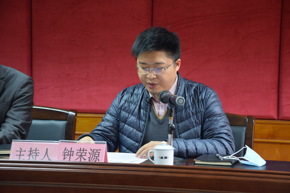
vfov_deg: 12.2
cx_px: 145
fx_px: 906
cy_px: 96
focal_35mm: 112
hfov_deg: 18.2
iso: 1000
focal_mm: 75
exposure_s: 1/25
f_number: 5.3
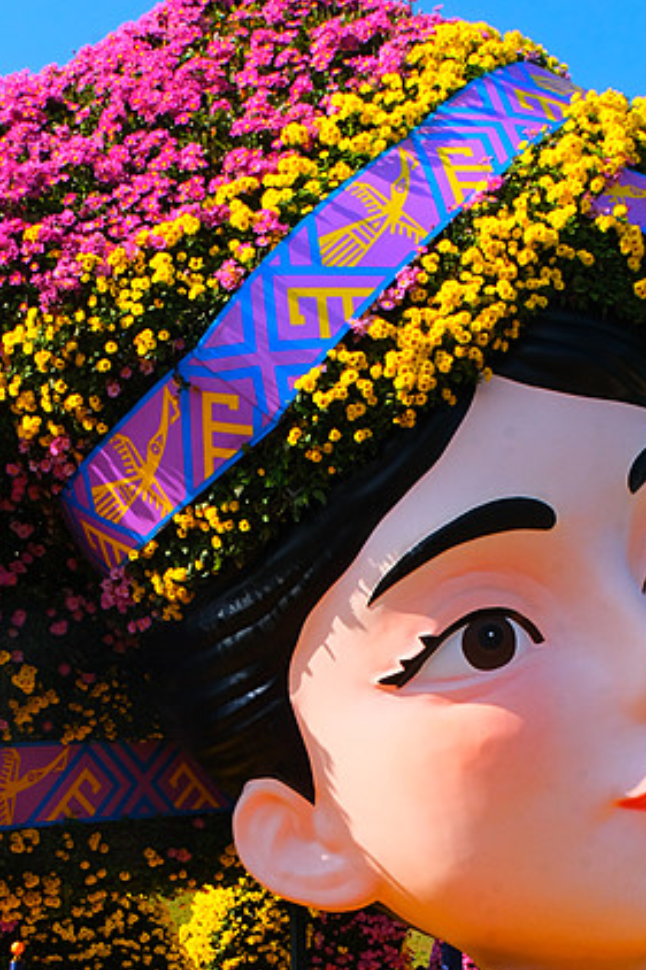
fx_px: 1482
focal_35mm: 55
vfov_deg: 34.9
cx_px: 300
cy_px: 798
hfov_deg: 24.6
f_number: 22
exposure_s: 1/105
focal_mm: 19.6
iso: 640
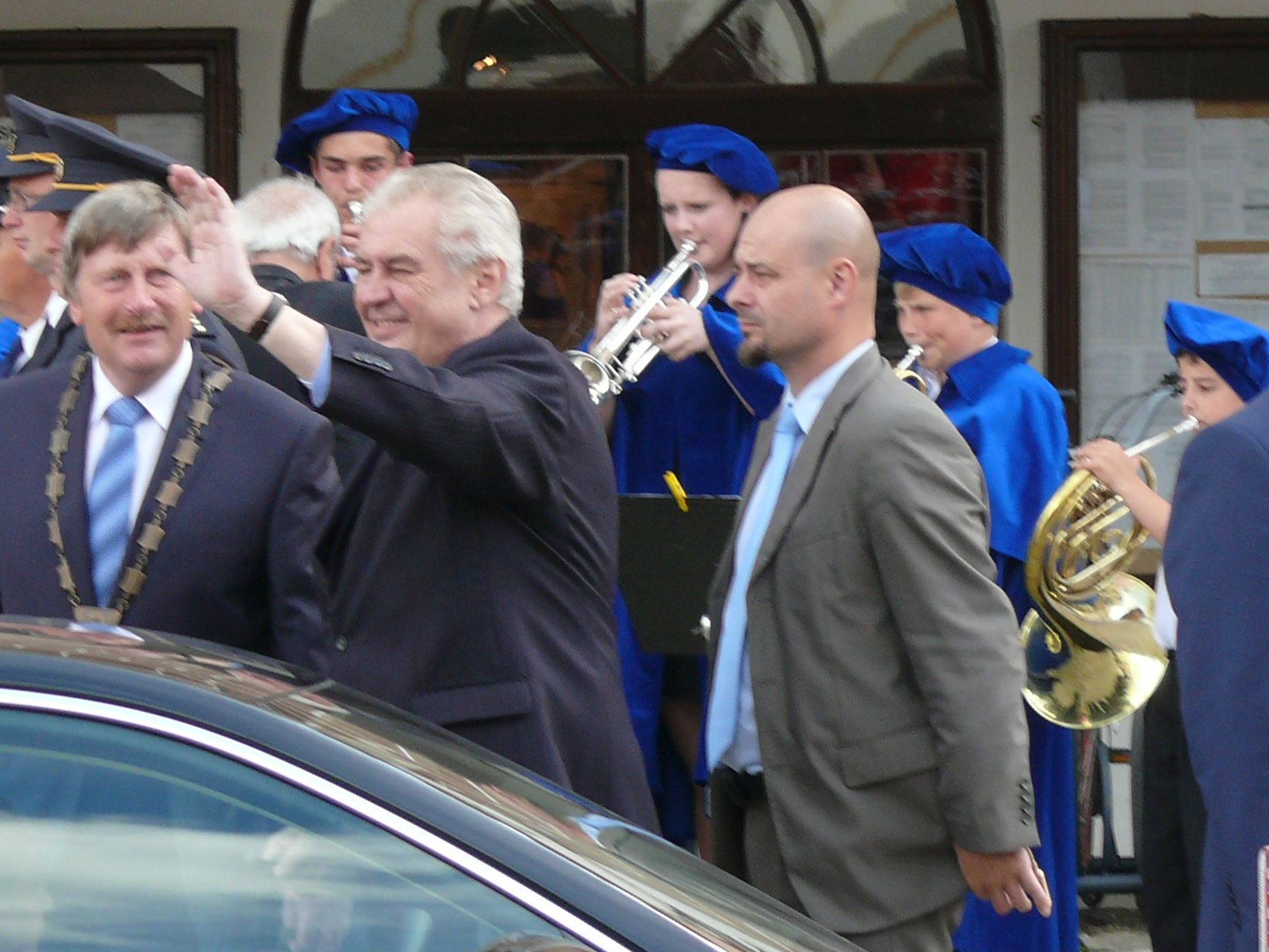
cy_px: 406
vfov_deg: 5.2
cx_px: 594
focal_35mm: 284
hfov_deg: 7.0
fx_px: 10411
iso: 100
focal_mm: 27.7
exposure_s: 1/125
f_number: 4
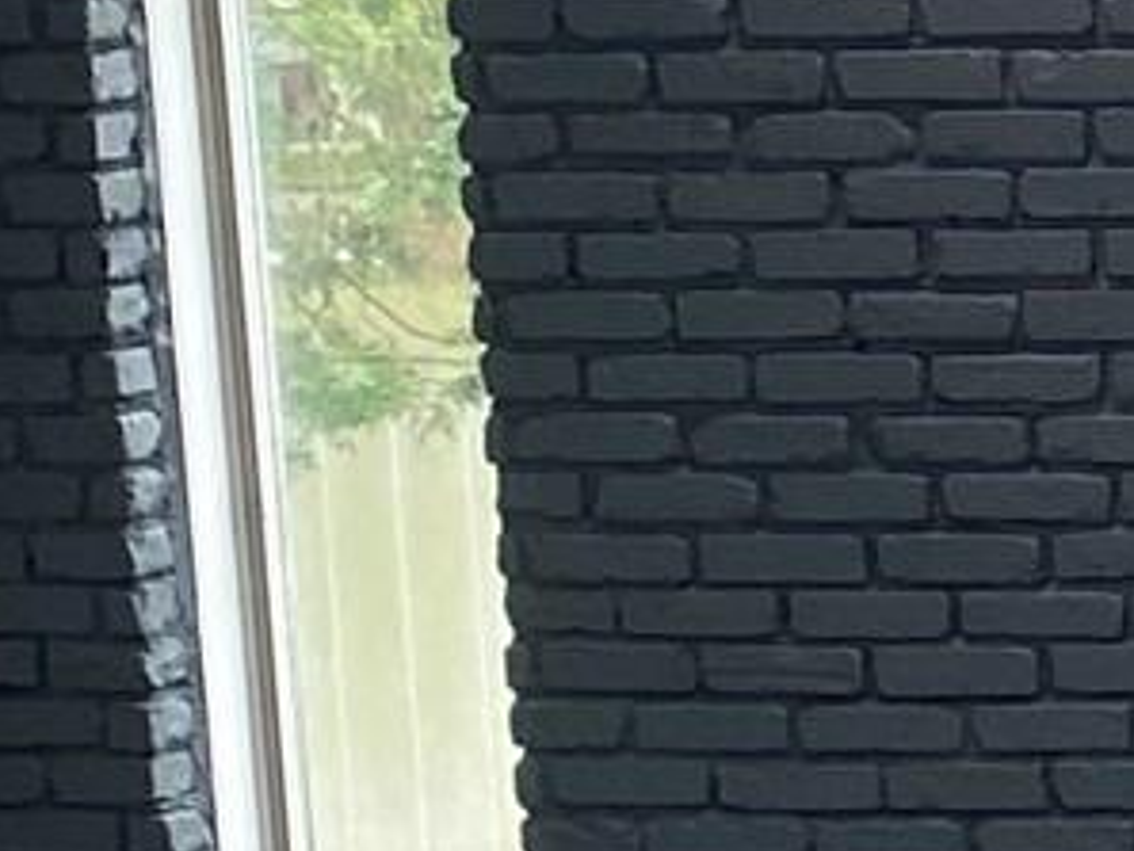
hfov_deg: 9.0
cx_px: 3352
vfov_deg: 8.3
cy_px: 565
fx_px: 5866
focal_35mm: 179
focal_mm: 4.25
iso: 125
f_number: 1.8
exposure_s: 1/120
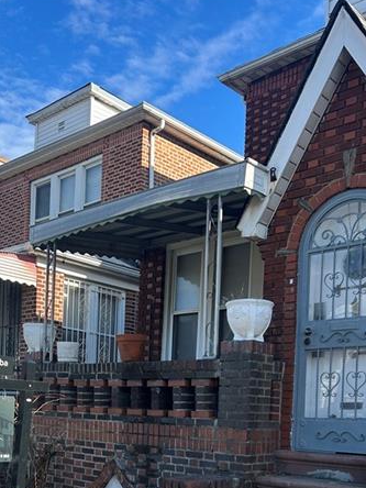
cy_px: 408
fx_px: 634
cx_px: 156
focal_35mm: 45
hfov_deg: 32.1
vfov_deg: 39.9
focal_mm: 5.7
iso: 50
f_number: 1.5
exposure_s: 1/1344
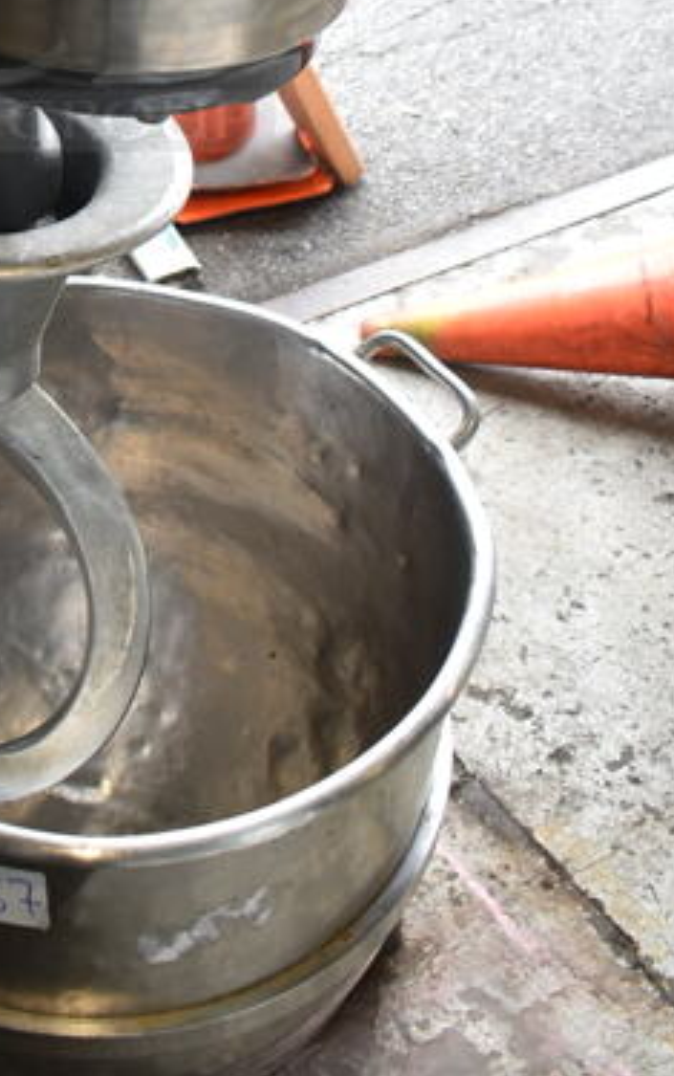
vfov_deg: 28.7
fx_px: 1965
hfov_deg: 18.8
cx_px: -43
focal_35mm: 67
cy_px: 1
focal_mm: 18
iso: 110
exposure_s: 1/30
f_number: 3.5
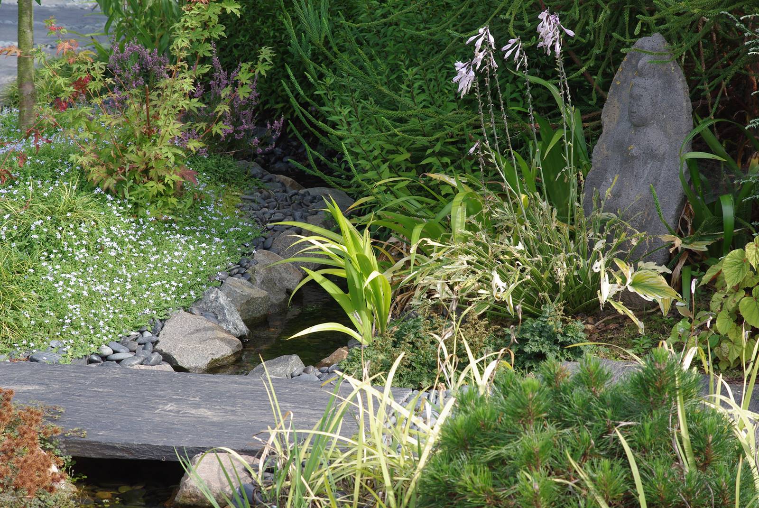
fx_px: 2216
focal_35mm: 105
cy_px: 254
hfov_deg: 19.4
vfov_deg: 13.1
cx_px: 380
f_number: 7.1
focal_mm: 70
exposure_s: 1/160
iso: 200
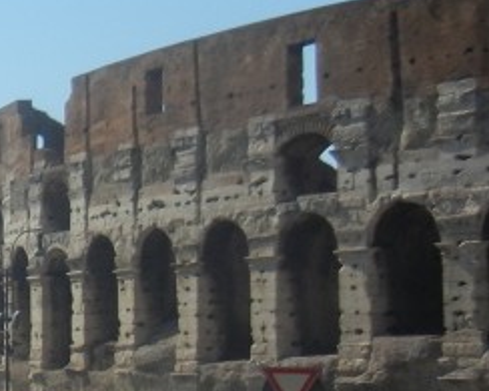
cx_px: -457
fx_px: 1779
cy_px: 279
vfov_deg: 12.5
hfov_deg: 13.6
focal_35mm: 123
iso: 160
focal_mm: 5.4
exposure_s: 1/514
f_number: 7
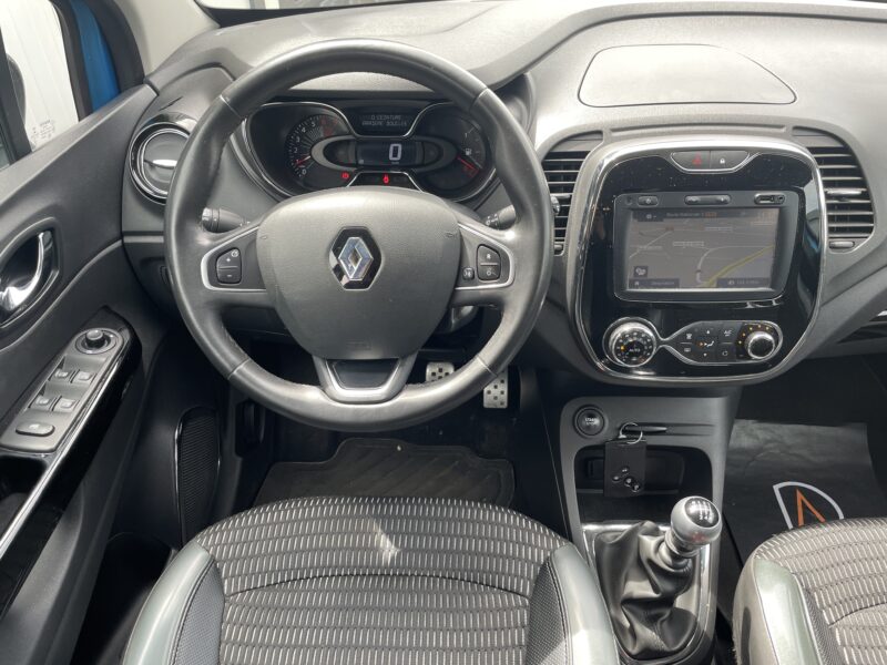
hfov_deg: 67.3
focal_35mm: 26
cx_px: 444
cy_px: 332
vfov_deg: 53.1
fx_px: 666
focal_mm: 4.2
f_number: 1.6
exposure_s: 1/121
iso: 50
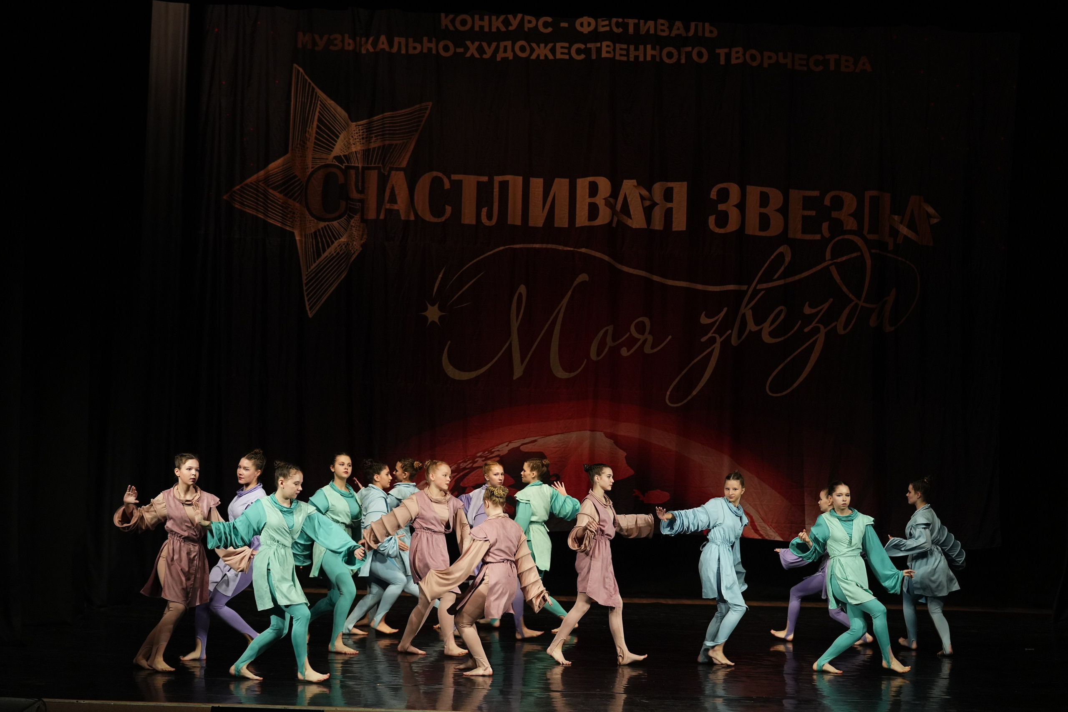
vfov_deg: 14.9
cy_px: 356
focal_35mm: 92
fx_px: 2729
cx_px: 534
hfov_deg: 22.1
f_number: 2.8
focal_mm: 92
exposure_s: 1/400
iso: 2500
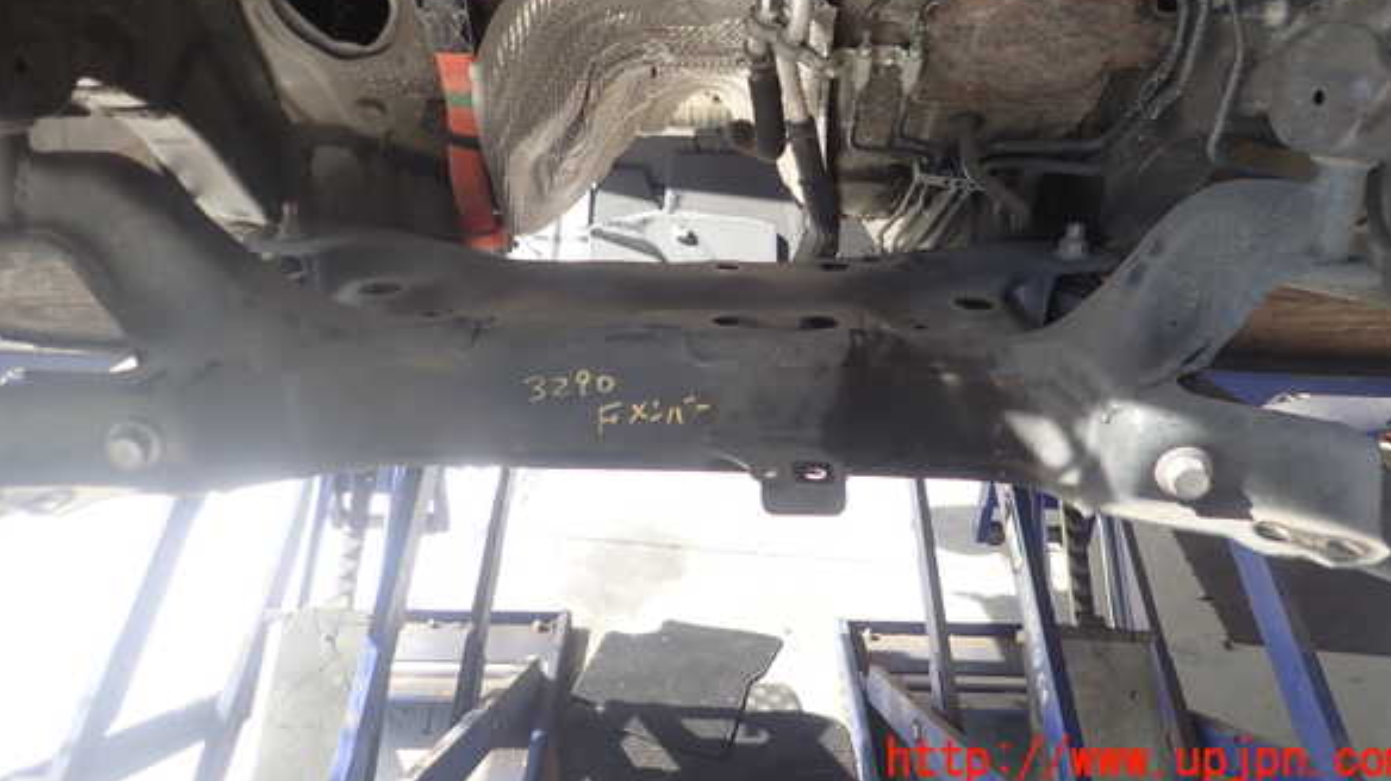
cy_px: 255
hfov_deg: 67.9
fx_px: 1032
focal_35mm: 28
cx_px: 710
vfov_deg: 40.9
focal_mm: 4.5
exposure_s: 1/100
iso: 100
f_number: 2
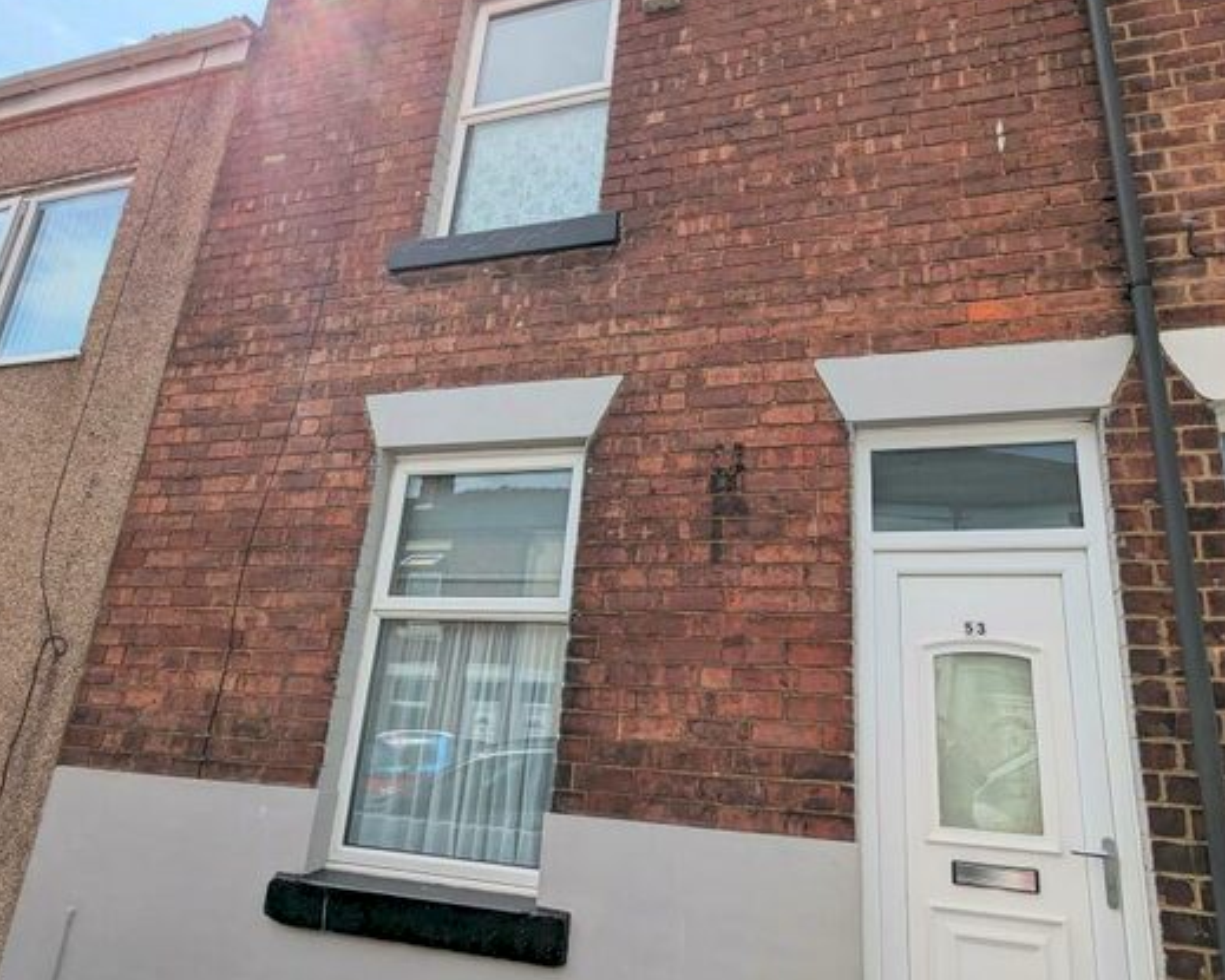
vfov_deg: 65.5
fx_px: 761
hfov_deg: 77.2
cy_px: 471
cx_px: 695
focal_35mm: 21
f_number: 2.2
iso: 51
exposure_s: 1/4505
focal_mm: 2.35
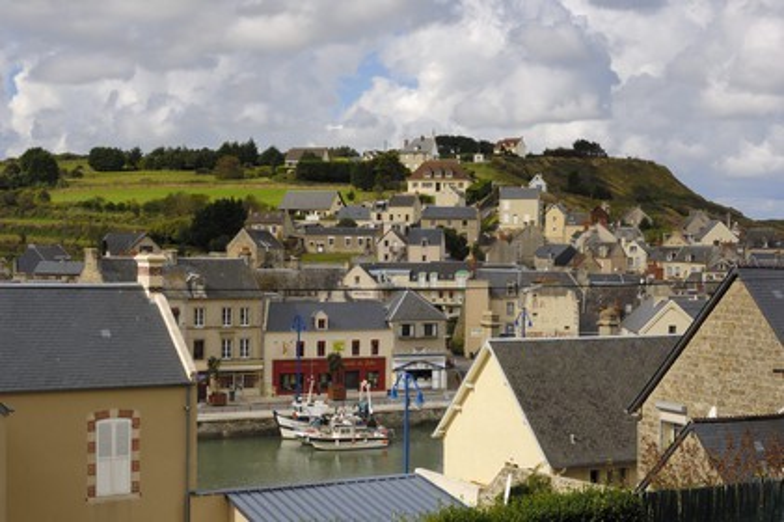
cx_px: 392
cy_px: 261
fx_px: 1306
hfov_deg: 33.4
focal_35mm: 60
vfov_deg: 22.6
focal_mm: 40
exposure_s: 1/160
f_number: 9.5
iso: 100
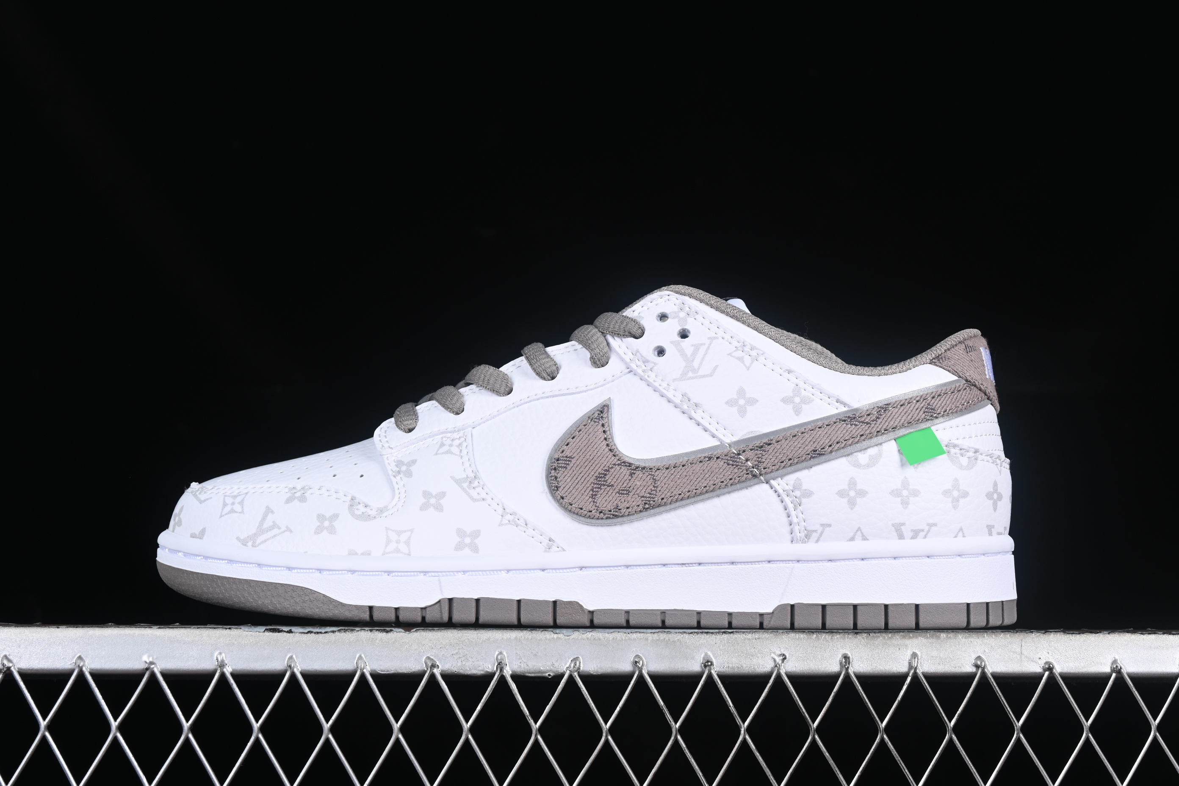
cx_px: 590
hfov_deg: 27.0
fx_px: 2456
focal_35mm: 75
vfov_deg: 18.2
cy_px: 393
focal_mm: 50
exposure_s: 1/80
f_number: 8
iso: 160
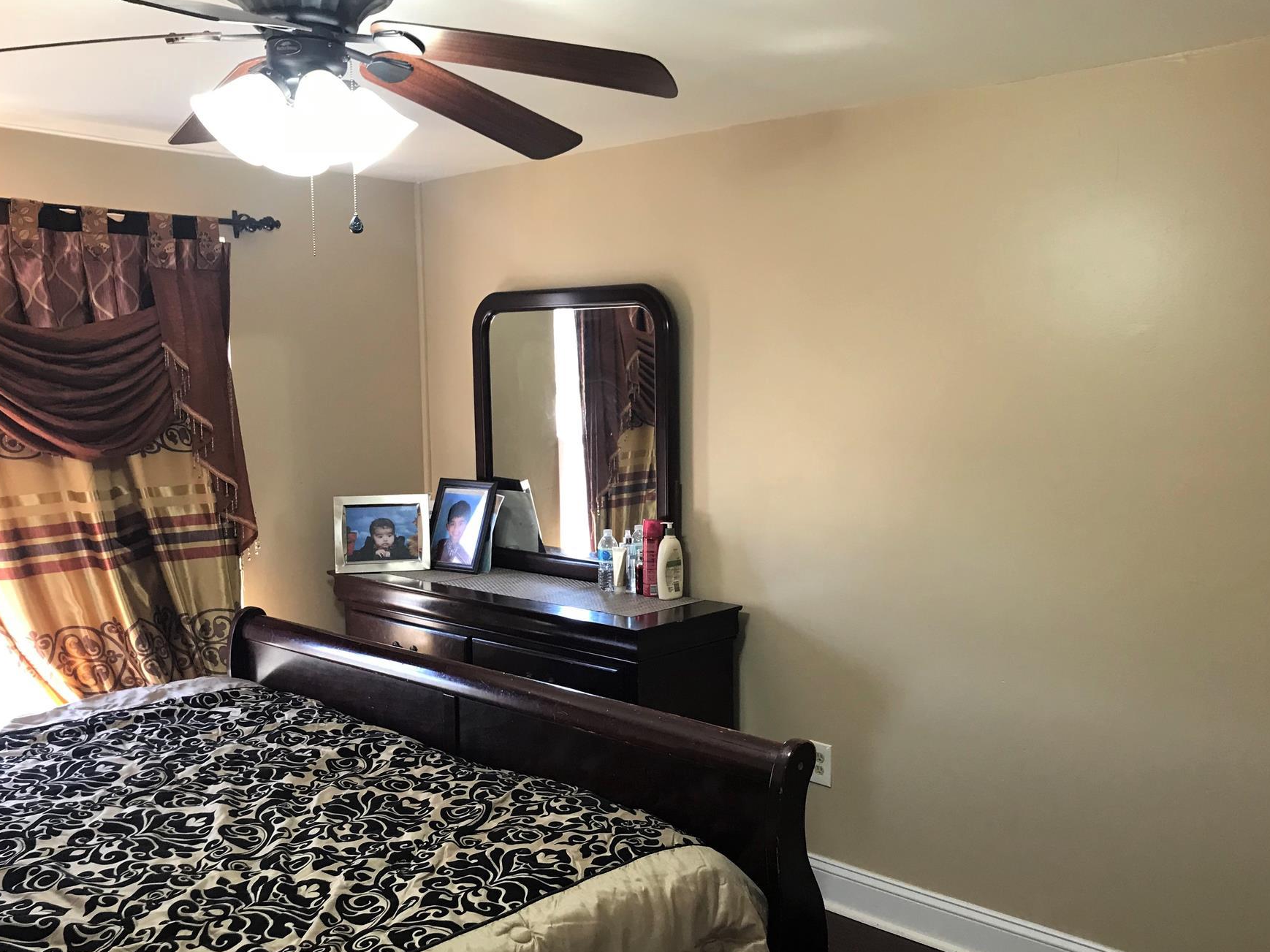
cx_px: 729
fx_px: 1211
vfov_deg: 42.9
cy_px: 536
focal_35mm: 33
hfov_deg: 55.1
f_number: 1.8
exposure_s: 1/24
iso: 40
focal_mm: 3.99
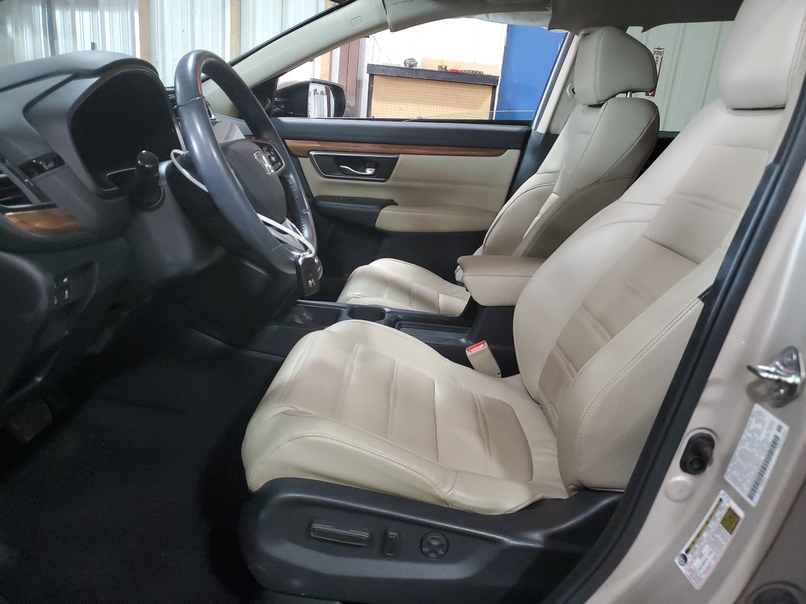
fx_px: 605
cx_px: 403
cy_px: 302
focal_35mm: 26
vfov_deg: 53.1
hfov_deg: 67.3
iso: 394
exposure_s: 1/60.2
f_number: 1.5
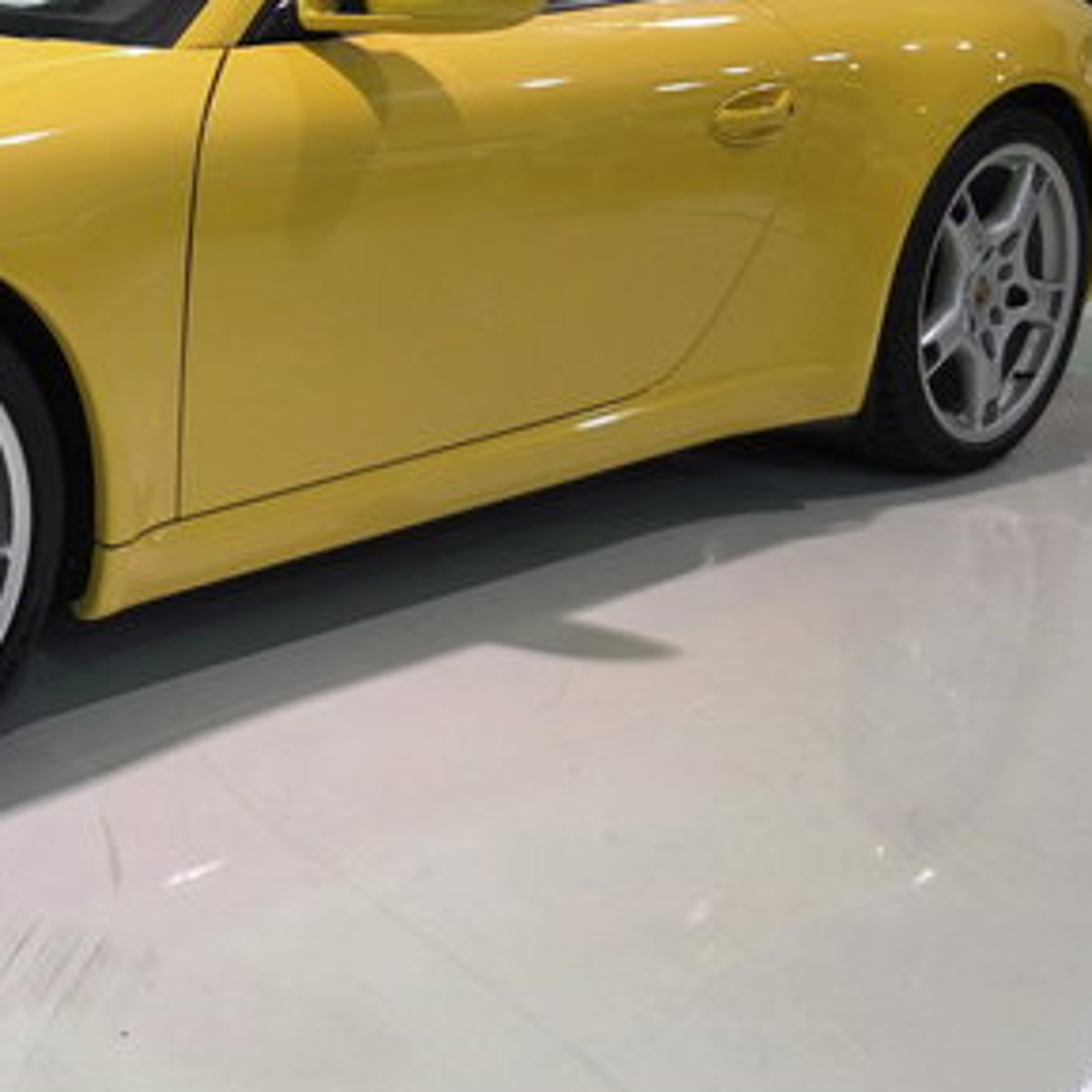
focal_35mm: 54
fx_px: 1927
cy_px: 272
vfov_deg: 31.1
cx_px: -102
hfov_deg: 28.7
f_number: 1.7
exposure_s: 1/120
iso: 320
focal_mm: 6.3
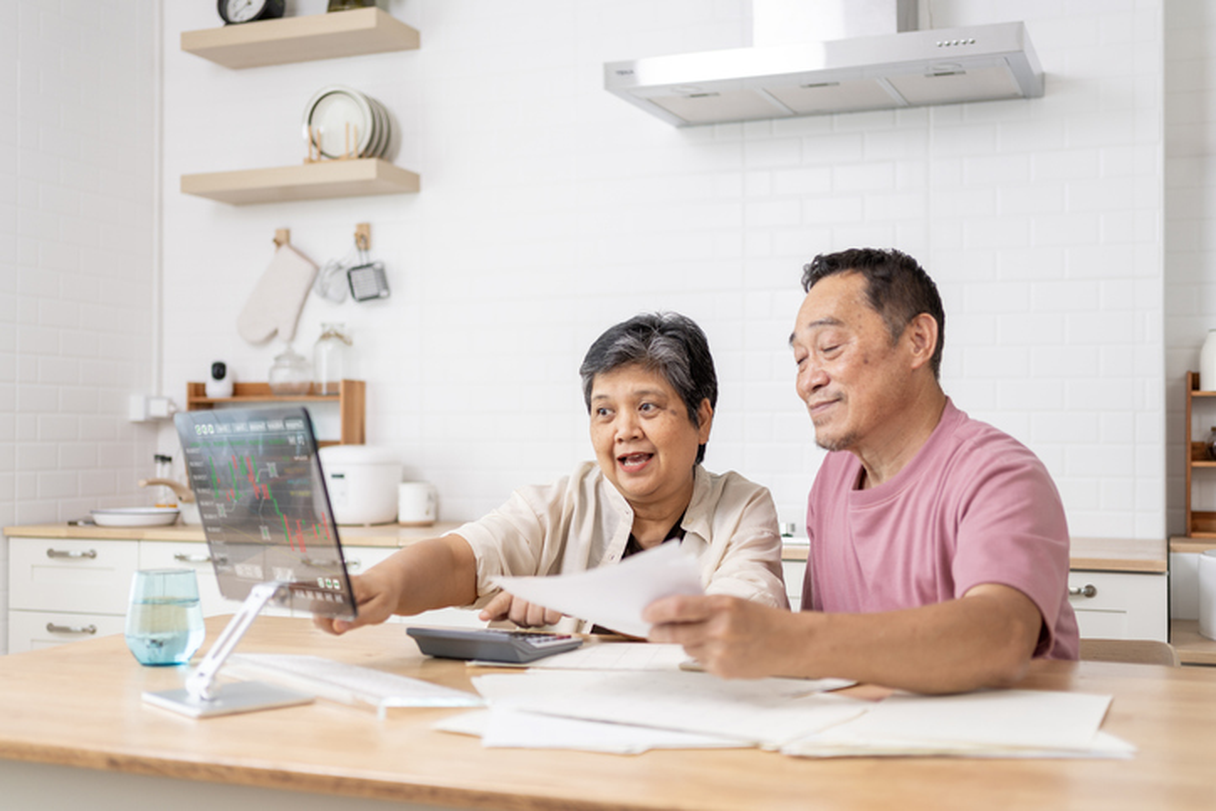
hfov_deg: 54.4
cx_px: 608
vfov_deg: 37.9
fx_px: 1182
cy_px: 406
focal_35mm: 35
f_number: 1.8
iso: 100
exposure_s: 1/160
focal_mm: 35
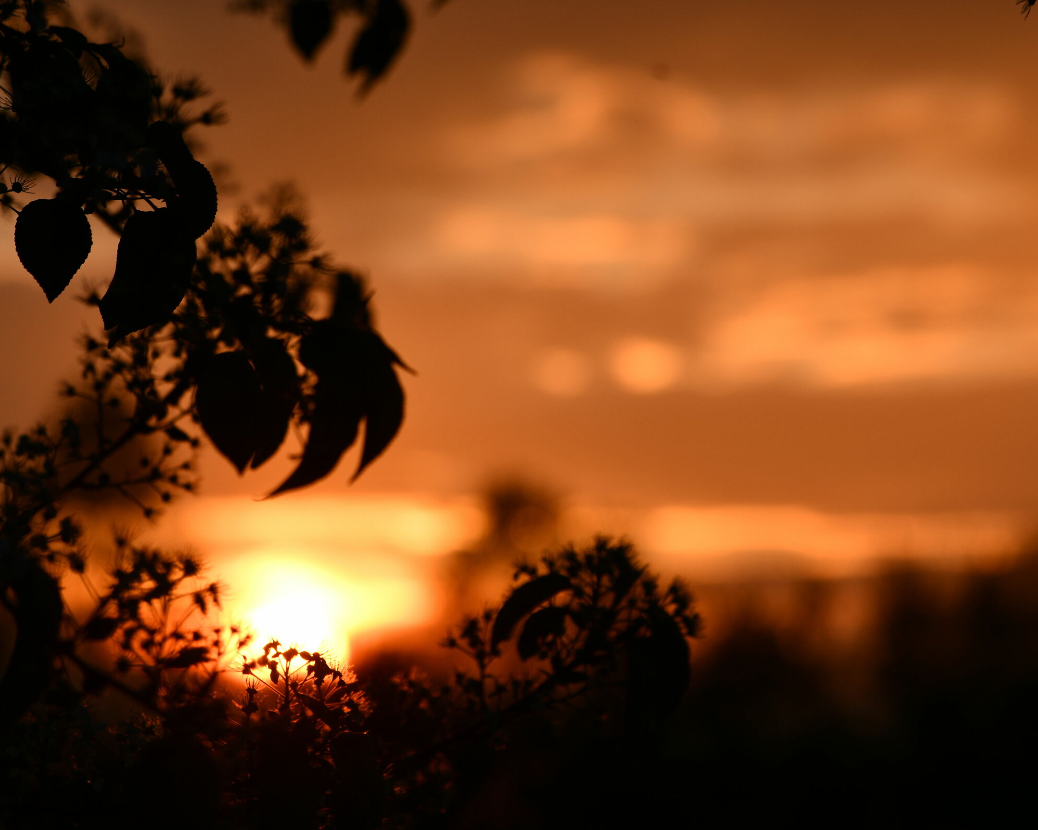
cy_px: 416
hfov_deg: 7.6
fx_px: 7803
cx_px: 609
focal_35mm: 254
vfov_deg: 6.1
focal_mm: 150
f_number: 10
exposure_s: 1/160
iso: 100
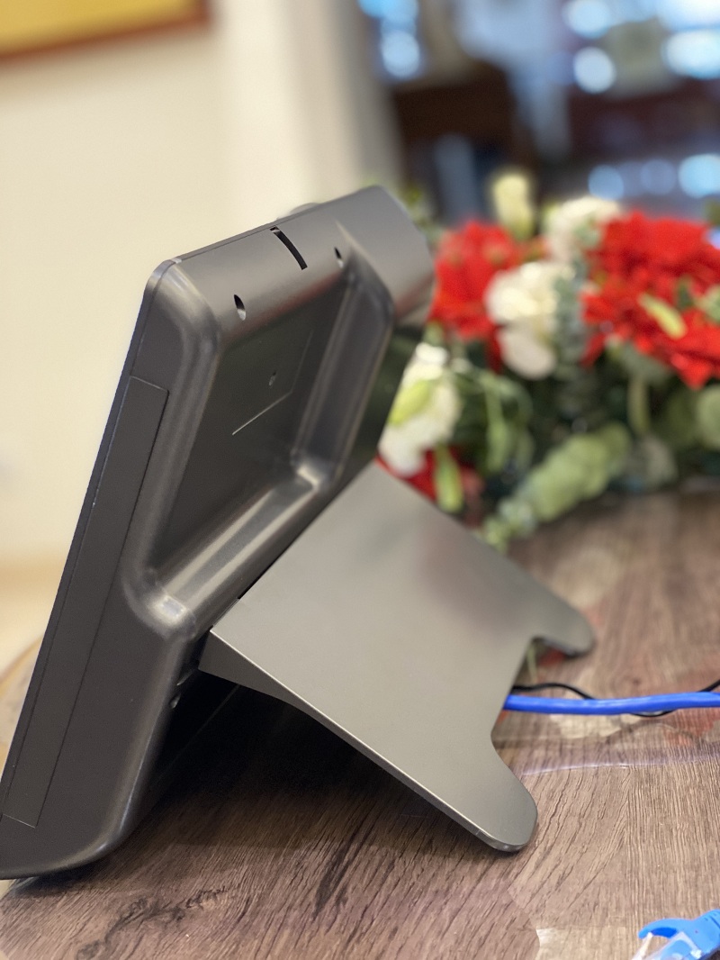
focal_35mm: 52
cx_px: 360
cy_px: 480
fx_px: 1442
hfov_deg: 28.0
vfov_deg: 36.8
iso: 200
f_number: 2
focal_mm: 6
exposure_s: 1/36
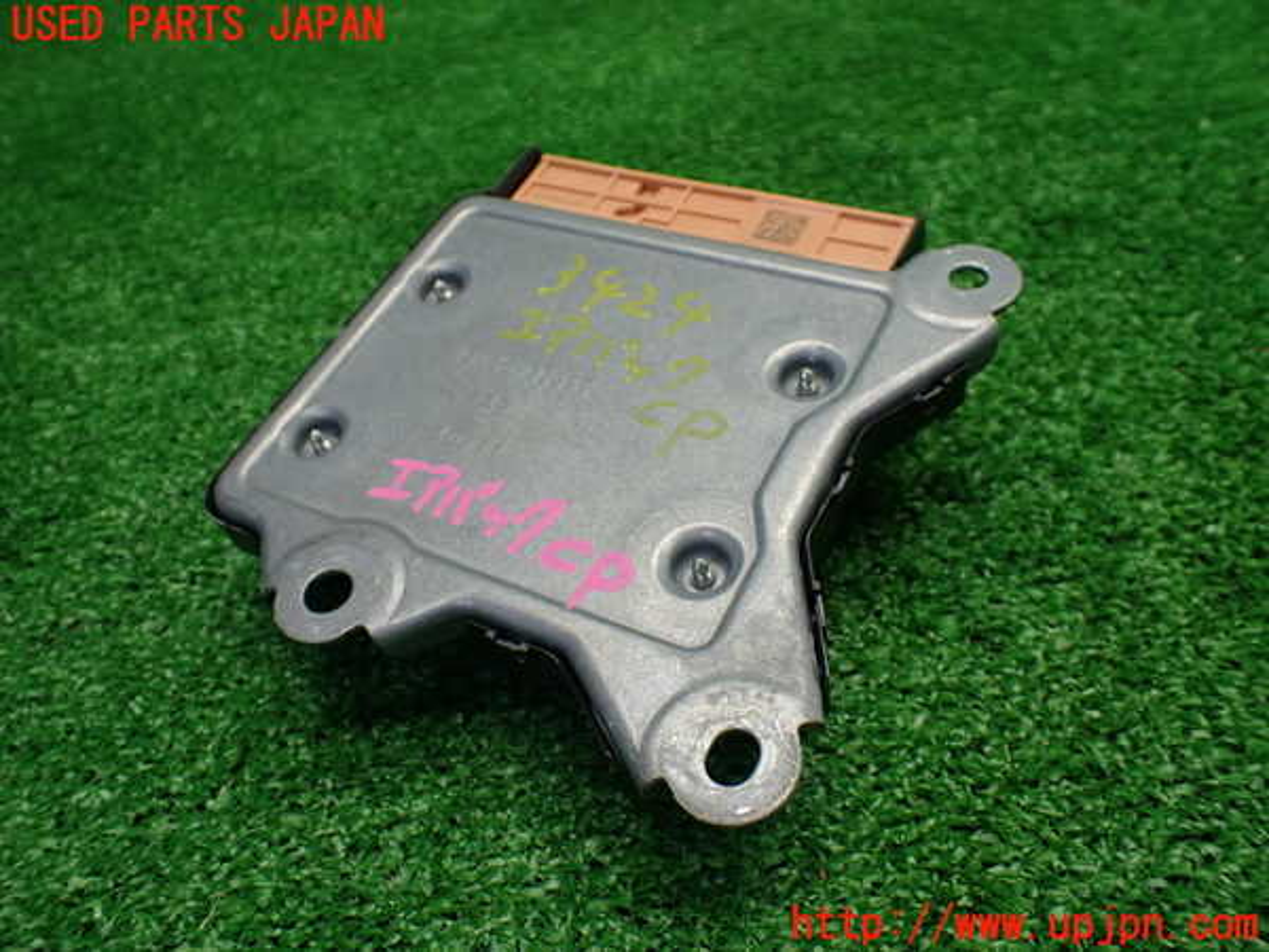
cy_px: 476
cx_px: 634
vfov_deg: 46.8
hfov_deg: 60.0
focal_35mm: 30
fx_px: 1100
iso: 250
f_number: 2.3
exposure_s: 1/125
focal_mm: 5.4
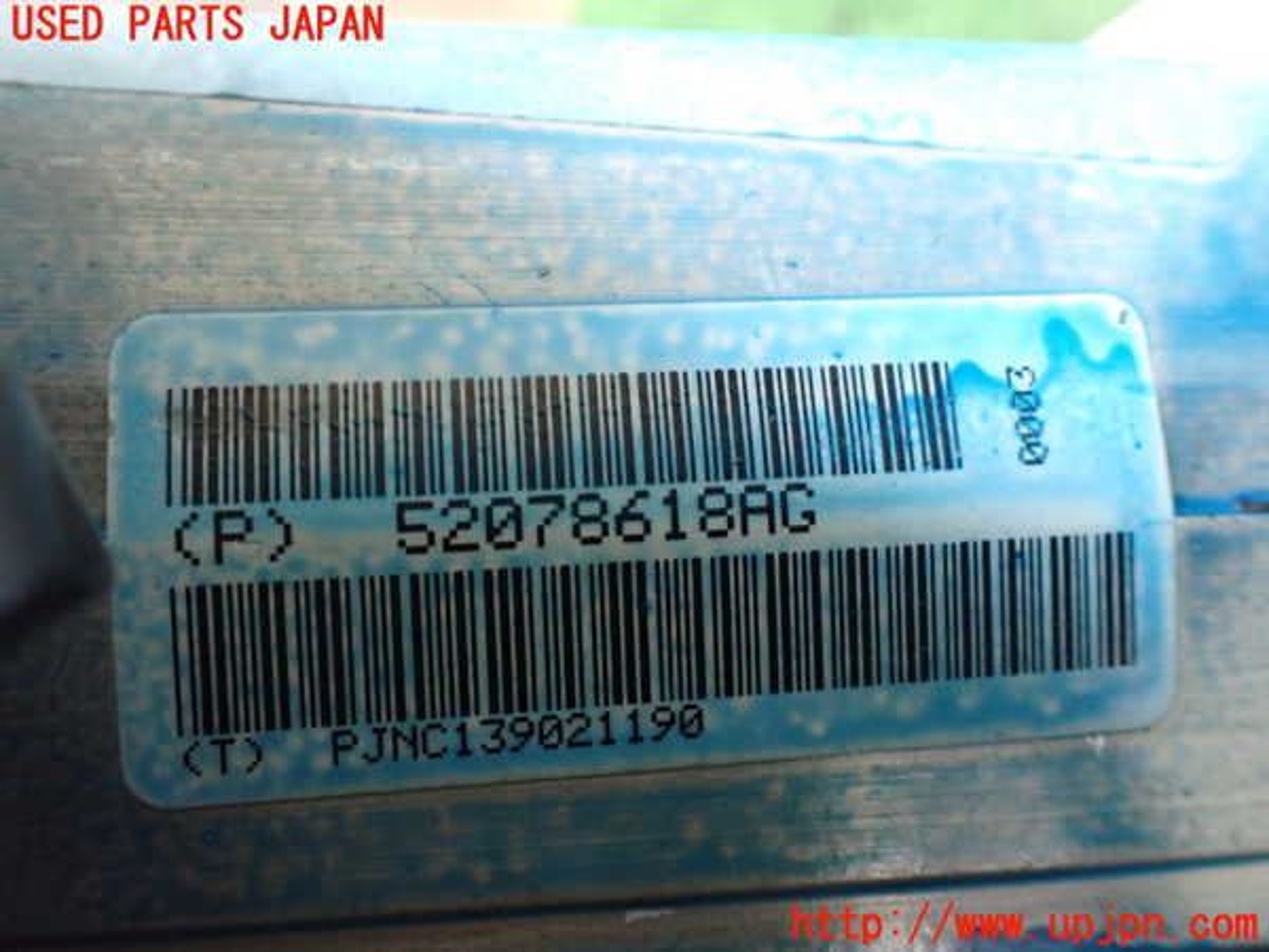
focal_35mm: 30
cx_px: 634
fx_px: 1100
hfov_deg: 60.0
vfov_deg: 46.8
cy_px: 476
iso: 800
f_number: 2.3
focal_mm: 5.4
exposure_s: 1/40
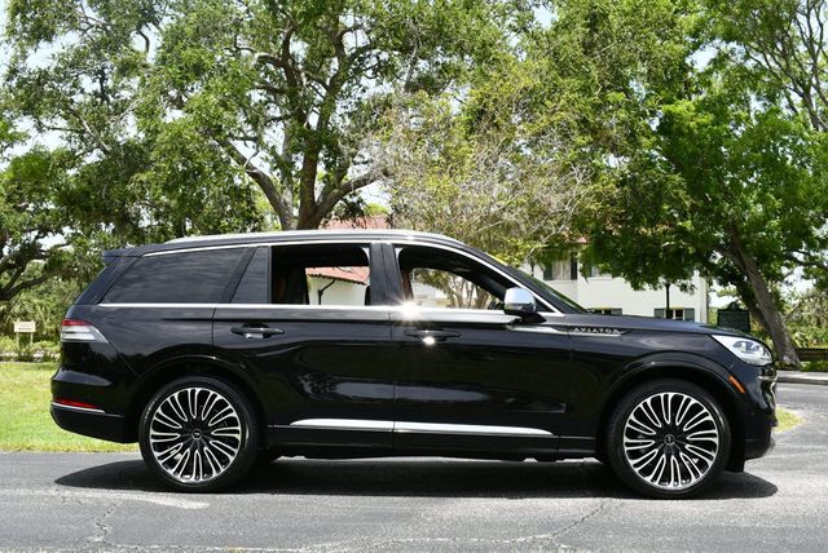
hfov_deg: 46.4
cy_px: 276
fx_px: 967
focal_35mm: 42
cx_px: 414
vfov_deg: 32.0
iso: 180
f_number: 8
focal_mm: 21
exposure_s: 1/250
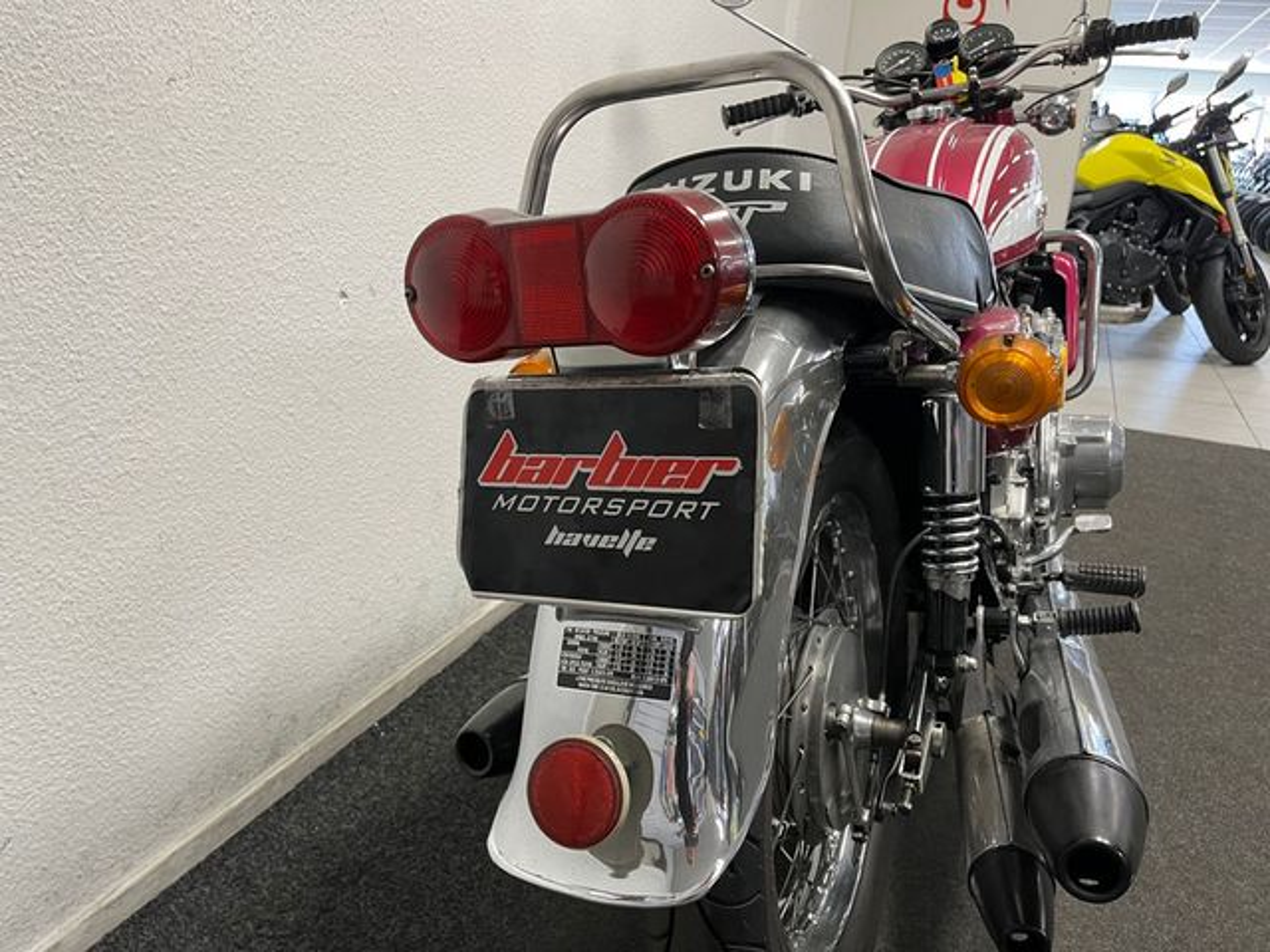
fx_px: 954
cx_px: 635
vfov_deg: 53.1
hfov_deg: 67.3
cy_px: 476
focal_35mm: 26
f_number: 1.6
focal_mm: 5.1
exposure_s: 1/50
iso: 100
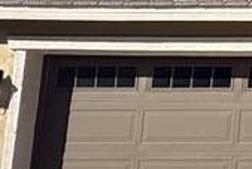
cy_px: 24
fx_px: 771
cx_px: 555
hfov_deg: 14.3
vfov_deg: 12.4
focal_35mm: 110
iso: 50
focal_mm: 2.22
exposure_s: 1/2841
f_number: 2.2
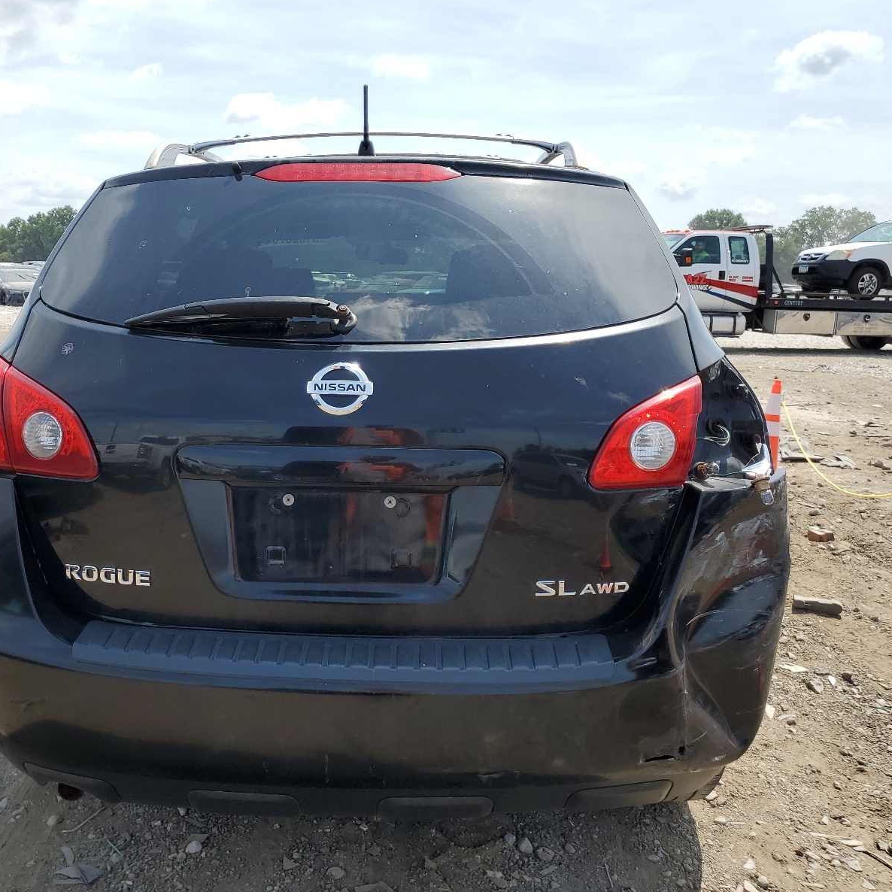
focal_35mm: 31
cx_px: 346
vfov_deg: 52.5
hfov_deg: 52.1
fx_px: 904
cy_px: 444
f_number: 1.5
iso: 50
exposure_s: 1/2500
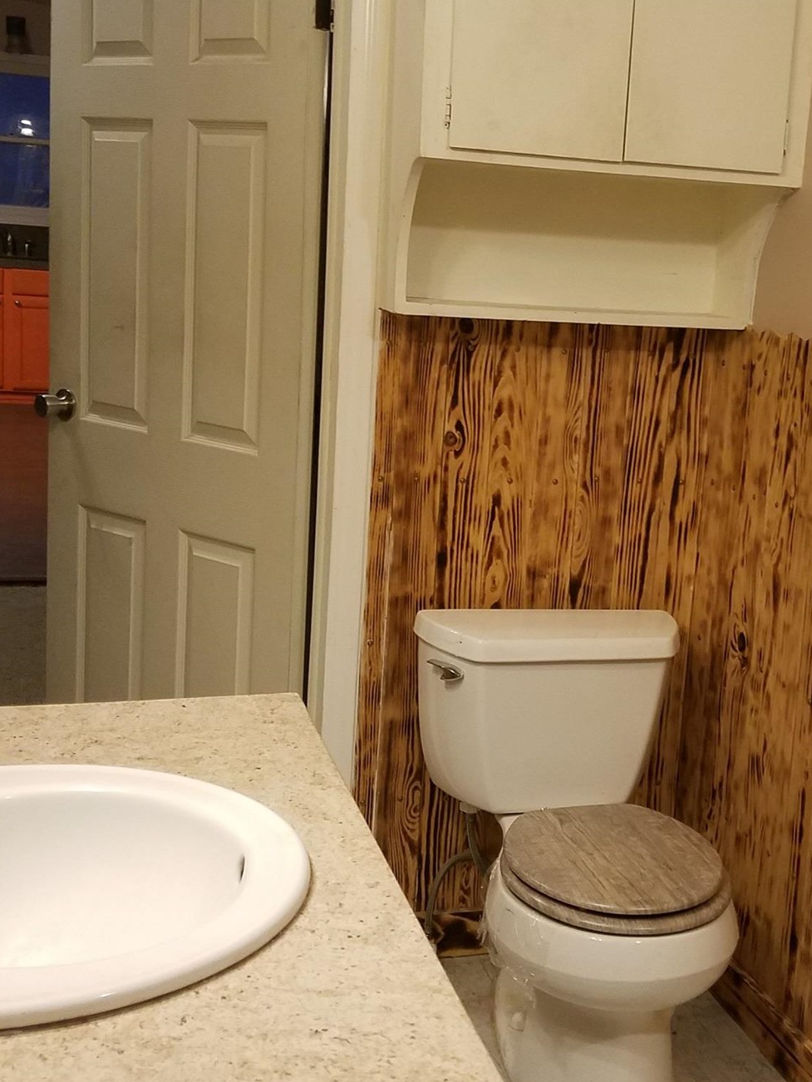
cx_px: 576
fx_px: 1438
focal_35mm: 46
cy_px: 496
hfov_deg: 31.1
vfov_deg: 41.2
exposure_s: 1/24
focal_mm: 4.2
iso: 125
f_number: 1.7
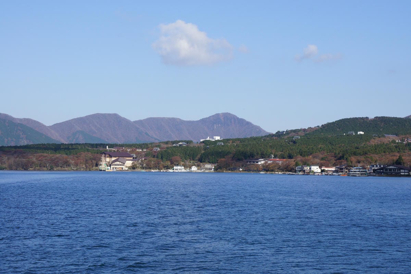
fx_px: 822
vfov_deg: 18.9
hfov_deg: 28.1
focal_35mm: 72
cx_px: 206
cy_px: 137
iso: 200
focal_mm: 48
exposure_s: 1/200
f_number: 13
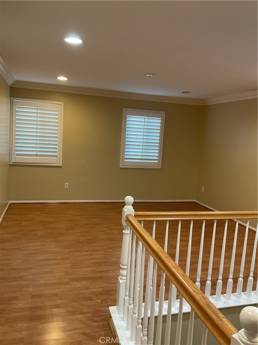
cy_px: 172
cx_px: 129
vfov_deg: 61.7
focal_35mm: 29
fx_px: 288
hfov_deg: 48.2
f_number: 1.8
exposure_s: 1/60
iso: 125
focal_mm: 3
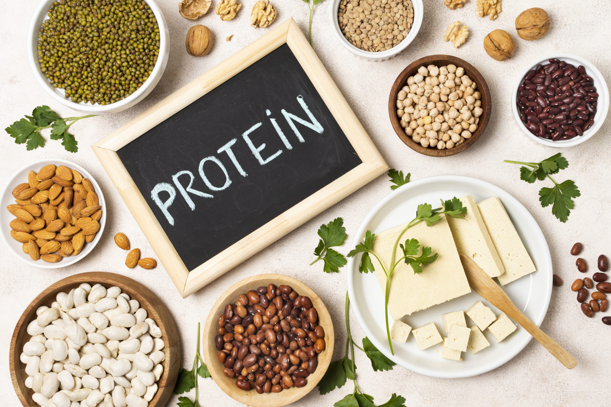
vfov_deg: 25.8
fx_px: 891
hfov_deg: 37.8
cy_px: 204
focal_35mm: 52
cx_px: 306
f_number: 8
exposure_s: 1/160
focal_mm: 35
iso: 200
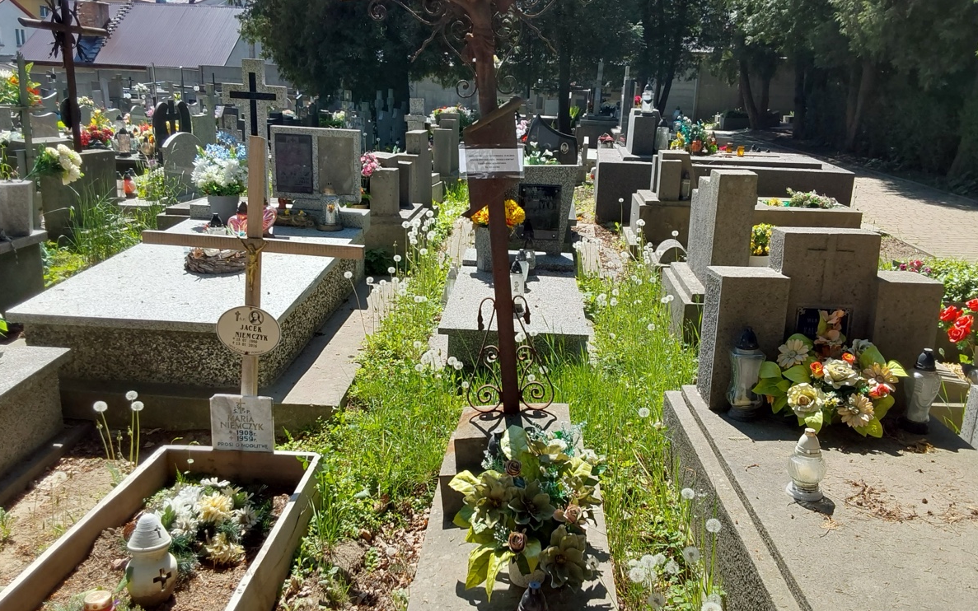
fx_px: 800
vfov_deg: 41.8
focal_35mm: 30
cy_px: 343
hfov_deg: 62.9
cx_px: 492
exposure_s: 1/1379
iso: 50
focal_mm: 2.91
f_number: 1.9
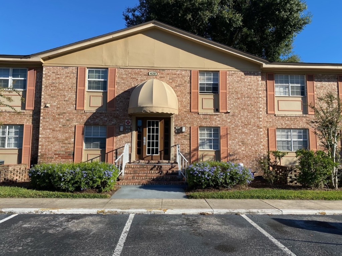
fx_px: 257
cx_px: 171
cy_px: 128
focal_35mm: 26
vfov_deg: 53.1
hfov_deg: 67.3
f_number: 1.8
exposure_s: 1/2141
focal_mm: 4.25
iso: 32
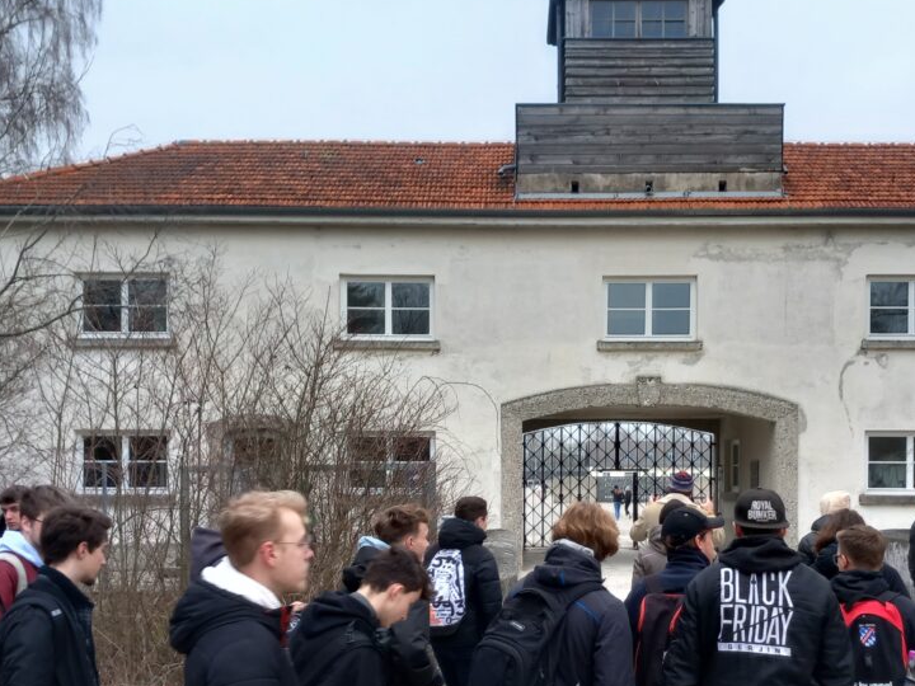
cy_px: 471
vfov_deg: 31.9
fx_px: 1189
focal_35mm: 45
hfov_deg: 41.9
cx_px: 534
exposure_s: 1/100
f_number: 1.8
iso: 32
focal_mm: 4
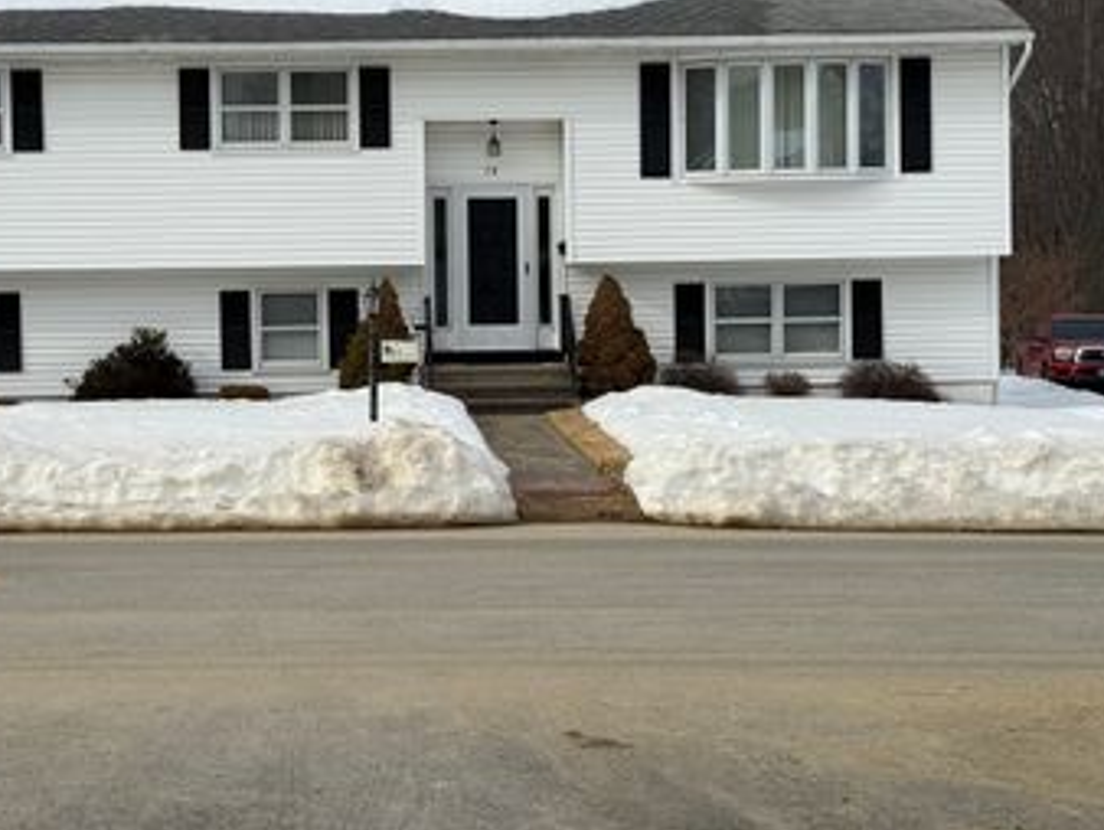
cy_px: 348
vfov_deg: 20.7
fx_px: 2266
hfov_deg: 27.3
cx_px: 405
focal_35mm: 71
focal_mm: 6.76
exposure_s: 1/4878
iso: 64
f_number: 1.78
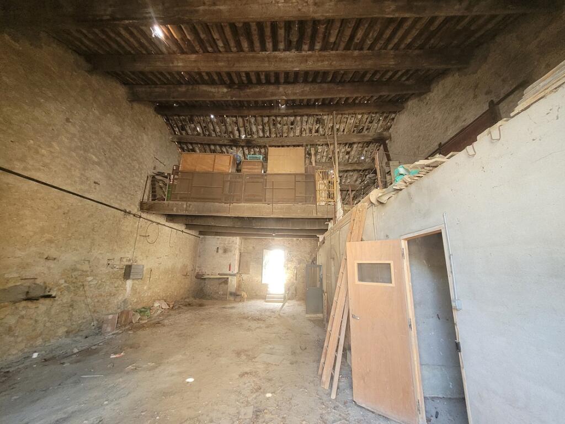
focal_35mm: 13
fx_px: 212
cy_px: 212
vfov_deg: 89.9
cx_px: 282
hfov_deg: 106.2
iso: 320
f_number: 2.2
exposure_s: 1/50
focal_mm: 1.74
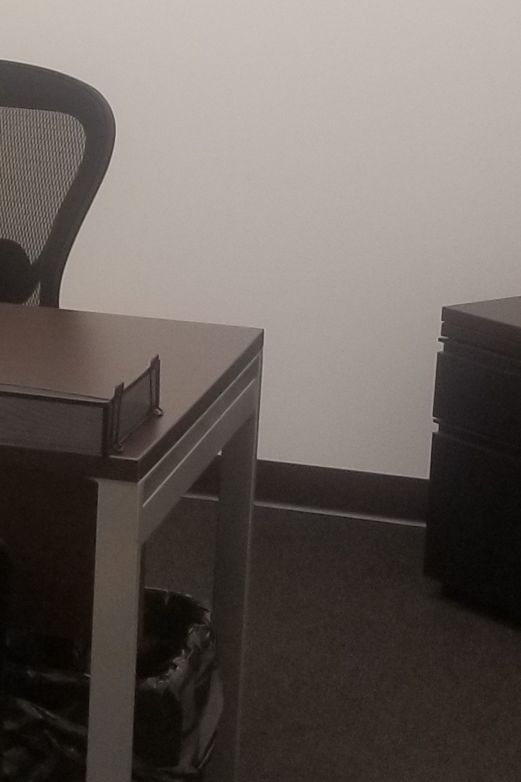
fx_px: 2149
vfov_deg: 20.4
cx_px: -146
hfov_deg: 13.4
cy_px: 191
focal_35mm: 99
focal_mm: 4.25
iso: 125
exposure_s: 1/60
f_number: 1.7
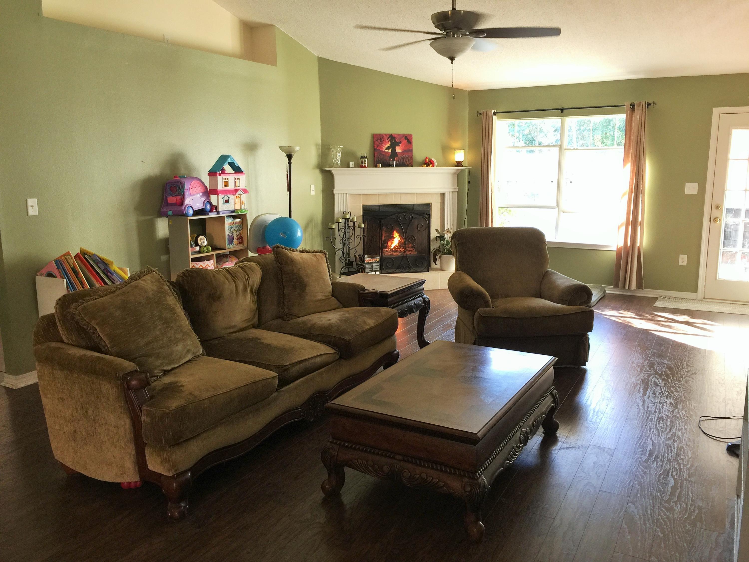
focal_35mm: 29
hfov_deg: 61.7
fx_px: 627
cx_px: 374
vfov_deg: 48.2
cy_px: 281
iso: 40
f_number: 2.2
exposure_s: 1/15
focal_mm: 4.15
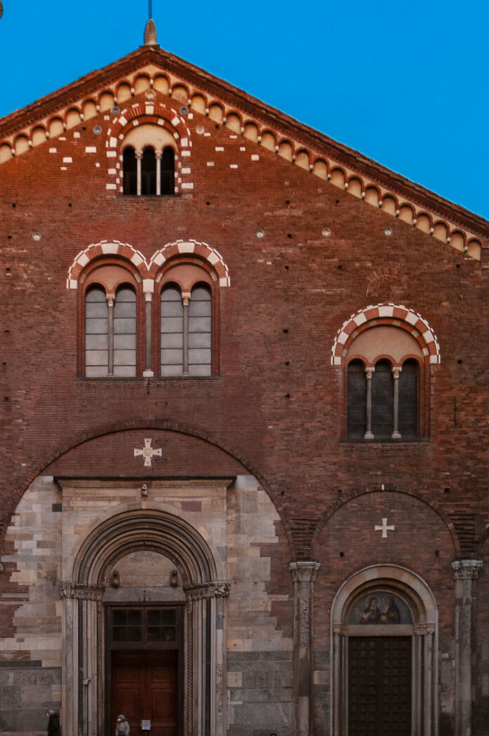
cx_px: 139
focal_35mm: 41
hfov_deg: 32.1
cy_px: 739
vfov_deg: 41.2
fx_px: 838
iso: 200
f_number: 4
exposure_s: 1/13
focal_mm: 12
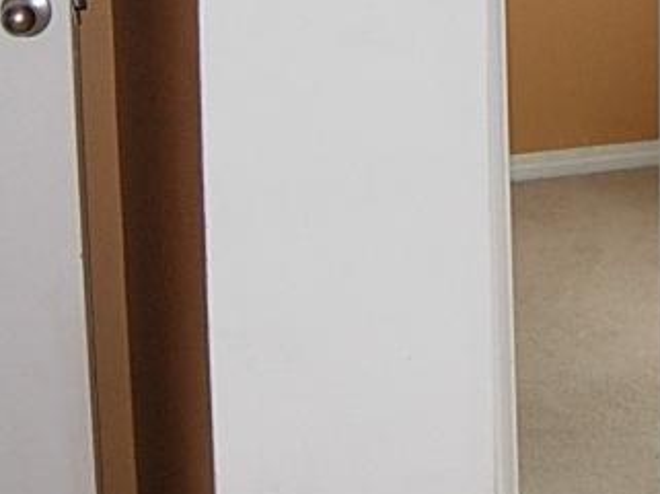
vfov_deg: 12.6
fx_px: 2190
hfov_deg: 16.7
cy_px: -68
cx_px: 707
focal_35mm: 115
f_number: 2.7
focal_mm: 7.5
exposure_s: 1/95.8
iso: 105
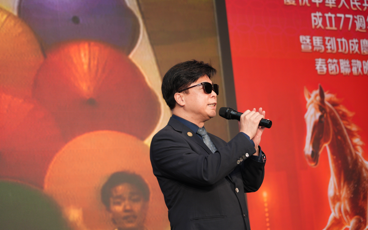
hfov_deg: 19.3
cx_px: 184
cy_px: 121
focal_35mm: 108
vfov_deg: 12.1
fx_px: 1083
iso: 1000
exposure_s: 1/200
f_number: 4
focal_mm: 105
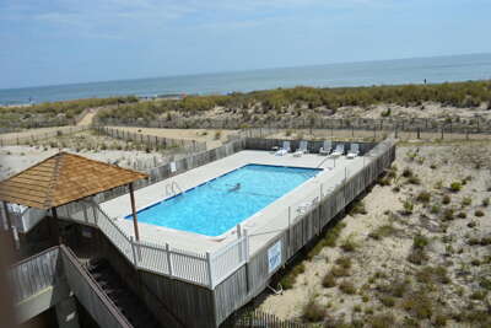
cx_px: 246
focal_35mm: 30
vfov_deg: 43.6
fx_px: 409
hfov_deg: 61.9
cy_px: 164
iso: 100
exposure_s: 1/320
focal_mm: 20
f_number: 9
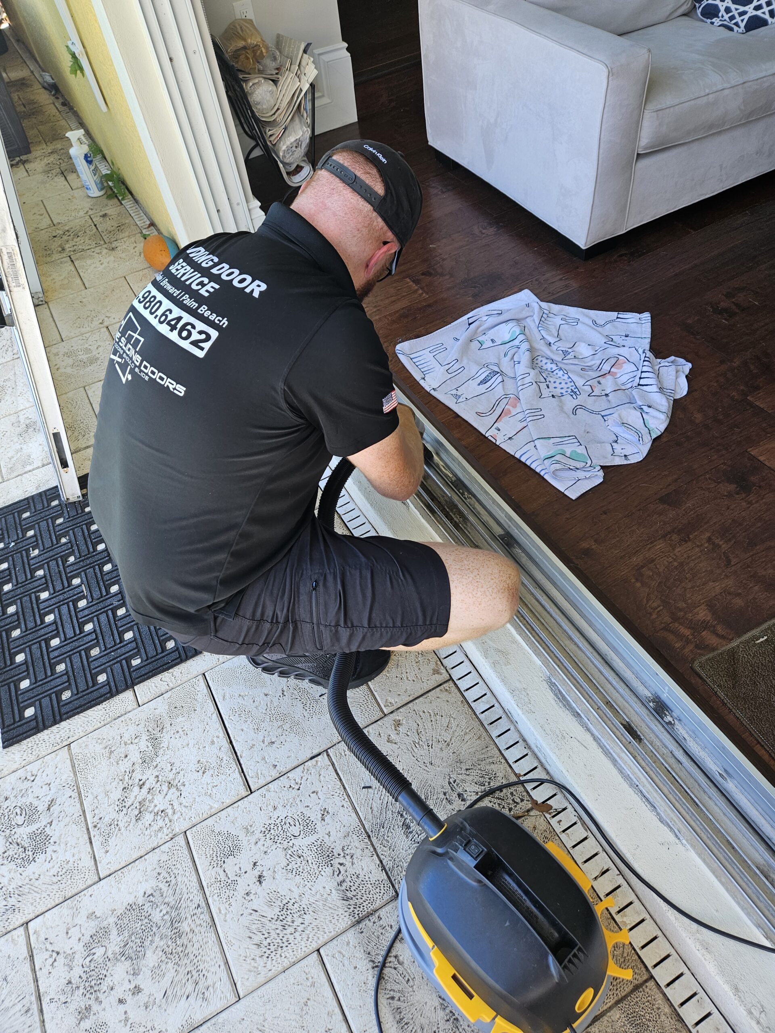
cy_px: 516
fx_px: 687
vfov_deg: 73.9
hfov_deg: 58.9
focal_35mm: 23
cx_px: 388
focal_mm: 5.4
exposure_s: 1/180
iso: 40
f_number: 1.8
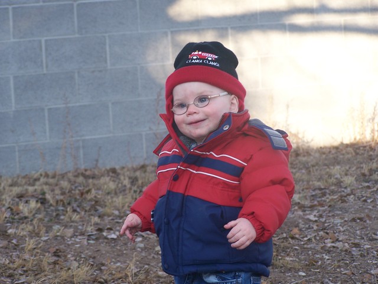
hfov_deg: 11.7
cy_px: 142
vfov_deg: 8.8
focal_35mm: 169
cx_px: 189
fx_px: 1845
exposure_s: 1/125
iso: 80
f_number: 3.2
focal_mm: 28
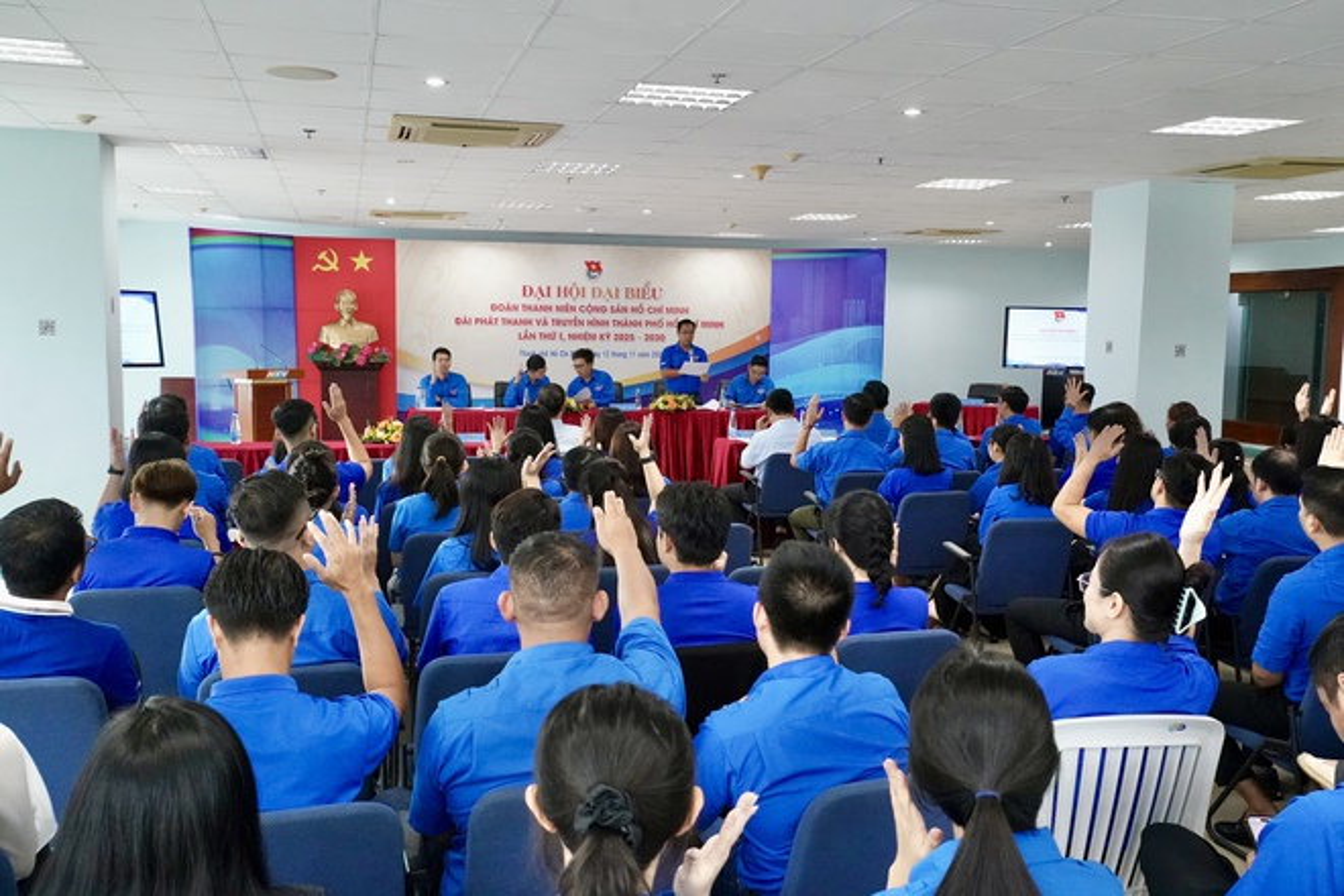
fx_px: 1307
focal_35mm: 35
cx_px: 672
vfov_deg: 37.9
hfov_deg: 54.4
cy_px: 448
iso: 6400
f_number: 8
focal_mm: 35
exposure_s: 1/200
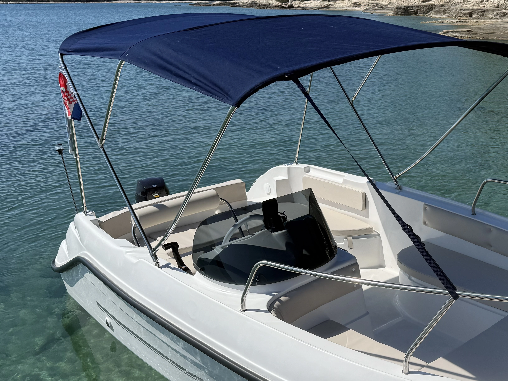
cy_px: 206
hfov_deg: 43.5
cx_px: 375
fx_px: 616
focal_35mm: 42
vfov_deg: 34.3
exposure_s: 1/7353
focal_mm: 6.76
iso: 80
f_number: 1.78
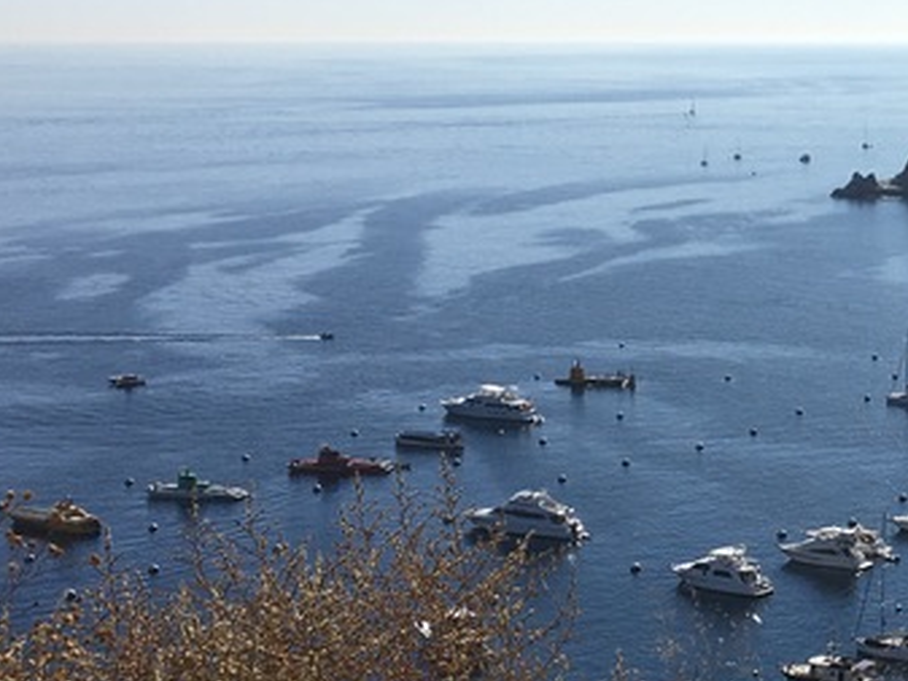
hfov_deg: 21.1
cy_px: 264
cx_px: 1021
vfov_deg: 16.8
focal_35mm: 88
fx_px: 2309
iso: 25
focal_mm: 4.15
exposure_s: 1/3344
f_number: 2.2
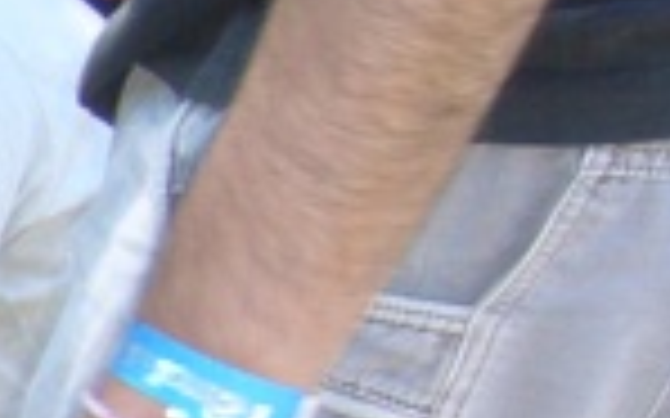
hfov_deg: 9.3
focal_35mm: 197
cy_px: 544
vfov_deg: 6.6
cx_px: -1066
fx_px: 3596
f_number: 2.8
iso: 80
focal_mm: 5.8
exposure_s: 1/40
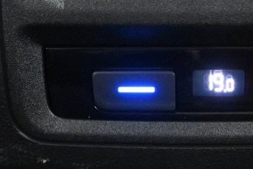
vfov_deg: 13.2
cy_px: 30
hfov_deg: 19.5
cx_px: 216
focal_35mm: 103
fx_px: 724
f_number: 3.5
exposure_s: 1/8
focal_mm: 16
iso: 6400
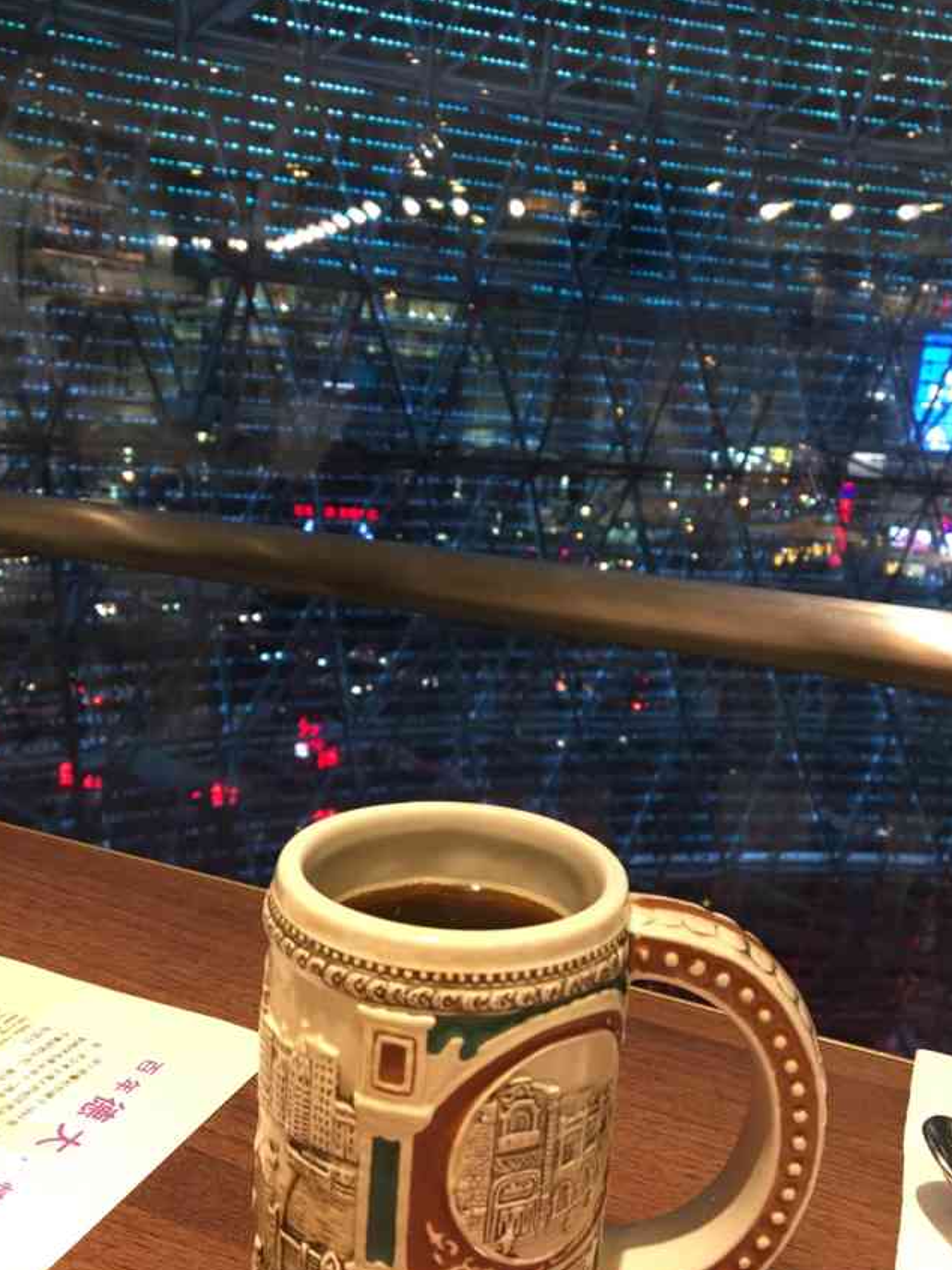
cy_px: 670
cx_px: 459
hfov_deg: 44.1
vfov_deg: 56.8
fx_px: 1174
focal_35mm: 32
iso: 160
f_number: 2.2
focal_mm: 4.15
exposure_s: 1/33
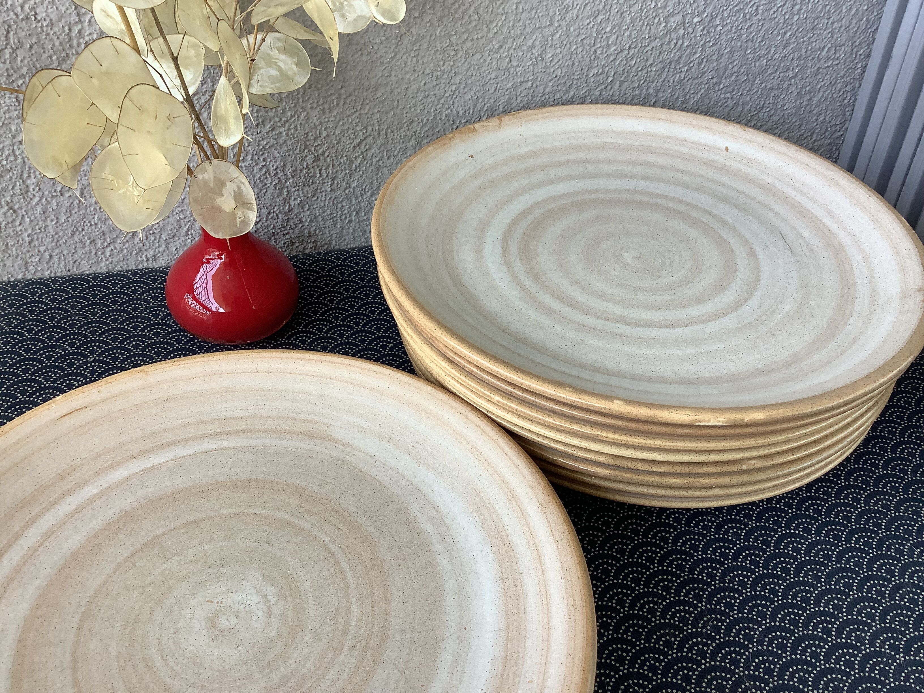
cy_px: 346
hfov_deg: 58.4
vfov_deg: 45.4
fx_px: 827
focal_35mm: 31
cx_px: 462
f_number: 2.4
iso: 50
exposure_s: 1/60
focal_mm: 3.3
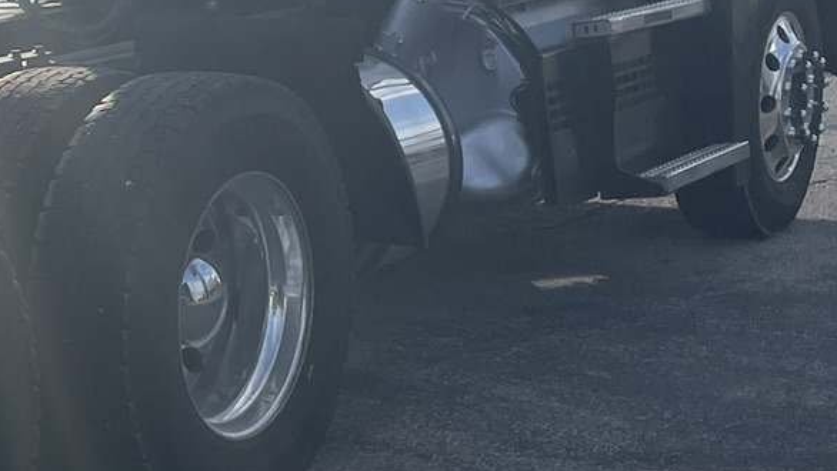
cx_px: -189
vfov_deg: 12.2
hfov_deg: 20.1
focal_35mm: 99
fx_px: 2198
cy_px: 100
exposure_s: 1/6494
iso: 32
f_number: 1.6
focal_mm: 4.2
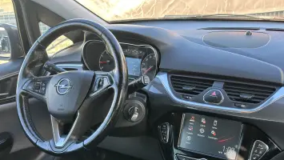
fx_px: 399
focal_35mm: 53
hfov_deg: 39.2
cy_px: 106
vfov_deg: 22.6
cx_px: 142
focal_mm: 6.86
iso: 80
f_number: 1.78
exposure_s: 1/137
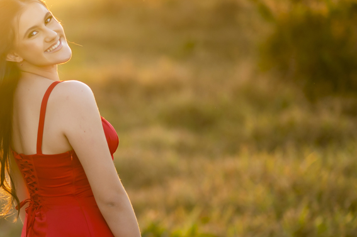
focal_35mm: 180
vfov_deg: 7.6
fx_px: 1783
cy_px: 148
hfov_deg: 11.3
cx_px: 3
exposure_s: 1/640
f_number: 1.4
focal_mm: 85
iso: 125
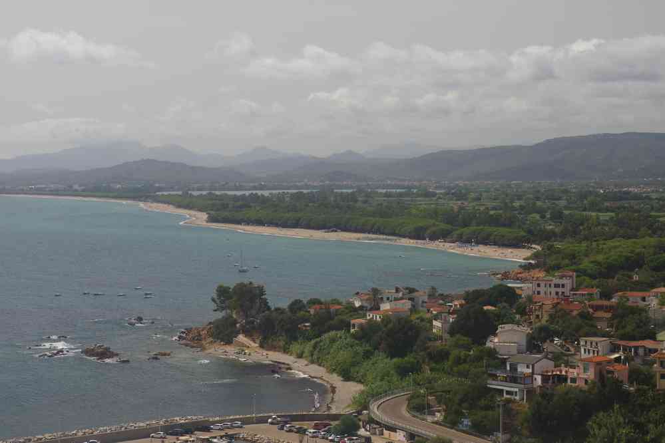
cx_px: 332
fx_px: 1524
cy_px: 222
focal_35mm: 82
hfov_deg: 24.6
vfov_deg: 16.6
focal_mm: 55
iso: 200
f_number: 11
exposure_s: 1/160
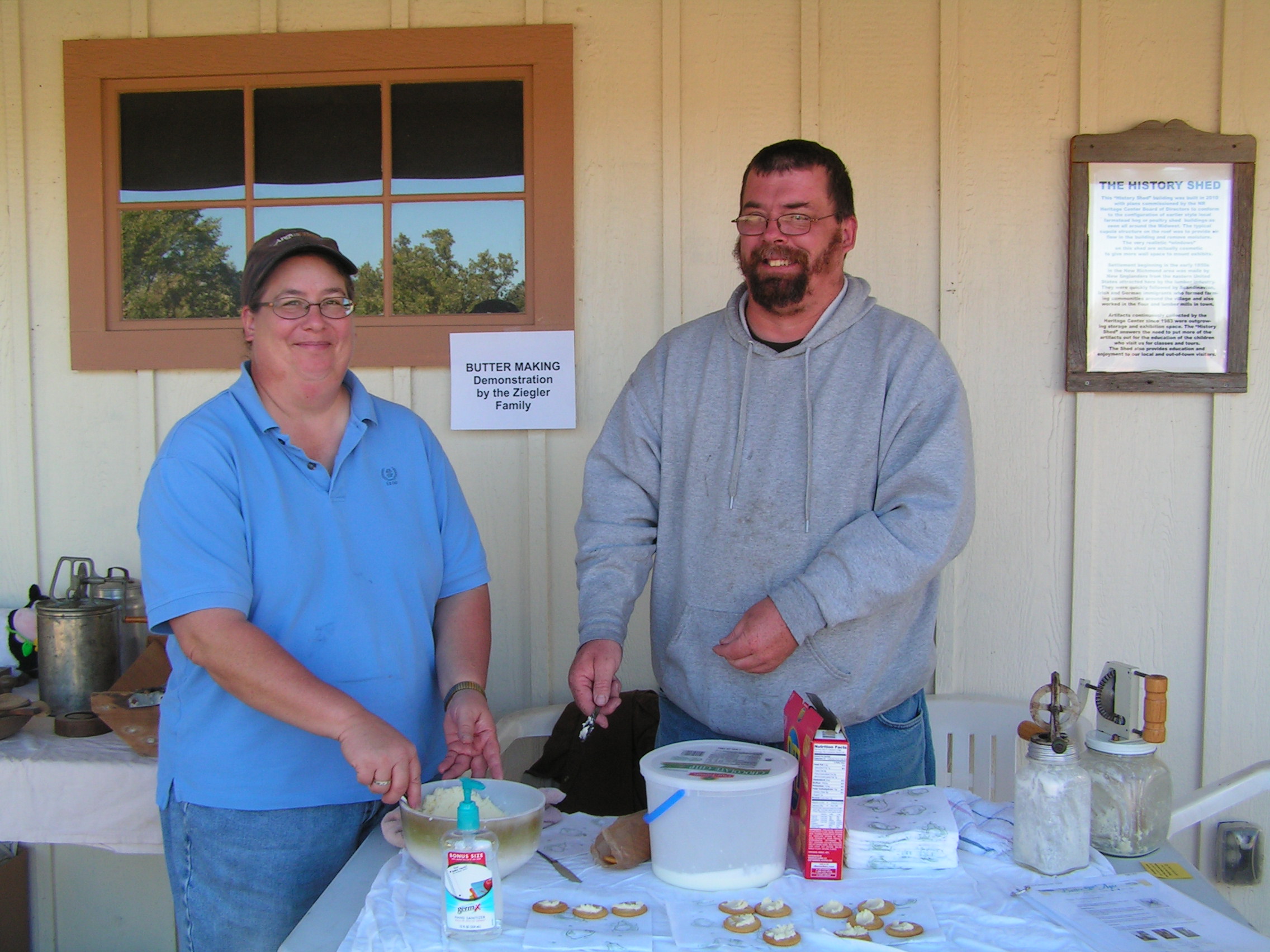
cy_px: 476
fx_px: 1394
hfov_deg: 49.0
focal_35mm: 38
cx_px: 635
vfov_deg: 37.7
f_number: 5
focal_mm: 6.3
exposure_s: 1/50
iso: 50
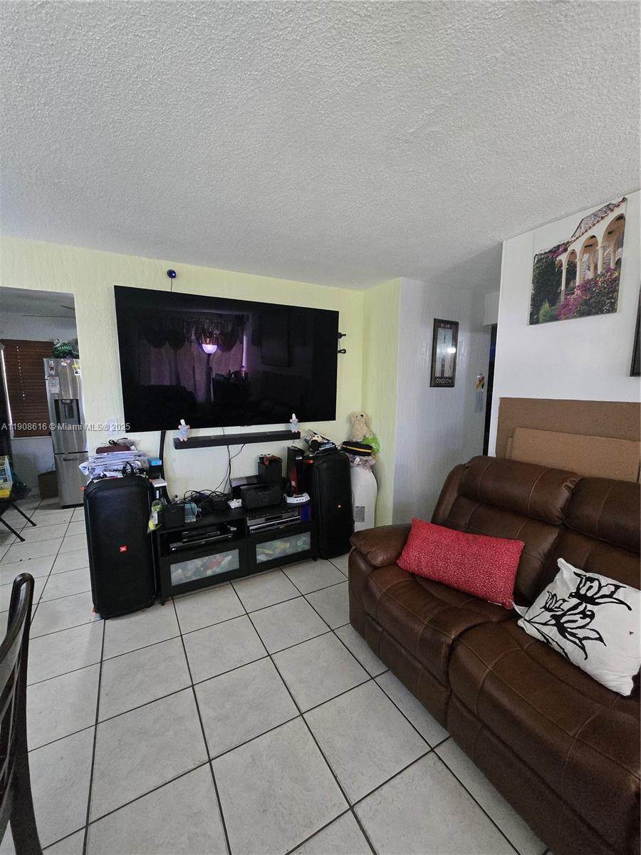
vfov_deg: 106.2
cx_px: 320
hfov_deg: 89.9
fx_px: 321
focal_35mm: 13
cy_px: 428
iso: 1250
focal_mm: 2.2
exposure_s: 1/60
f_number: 2.2
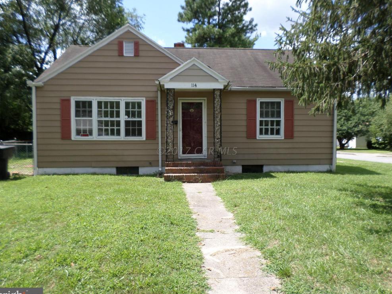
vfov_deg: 53.0
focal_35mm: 26
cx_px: 197
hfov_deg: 67.3
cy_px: 151
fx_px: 294
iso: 80
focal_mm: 4.5
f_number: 2.5
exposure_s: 1/750
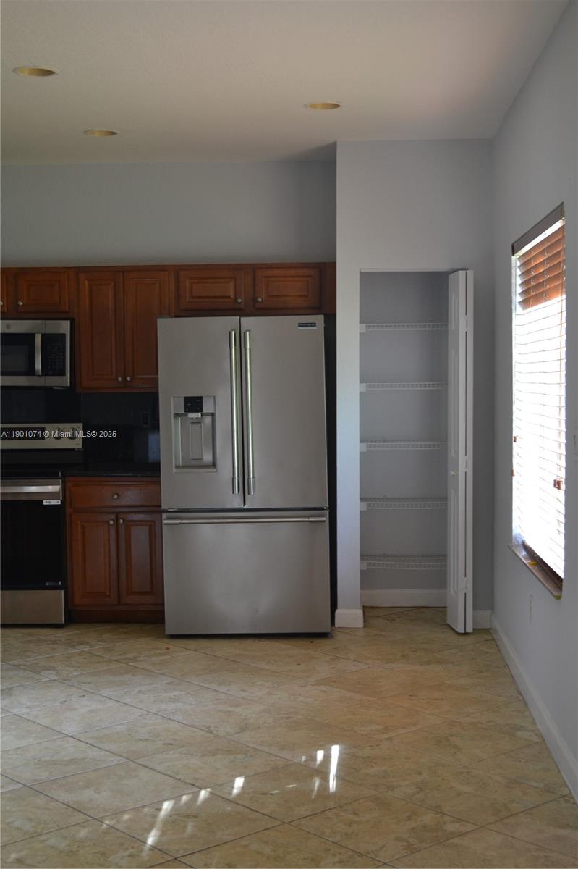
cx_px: 289
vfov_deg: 41.1
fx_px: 1157
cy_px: 434
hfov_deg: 28.1
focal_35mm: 48
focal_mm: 32
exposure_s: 1/20
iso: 400
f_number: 4.8
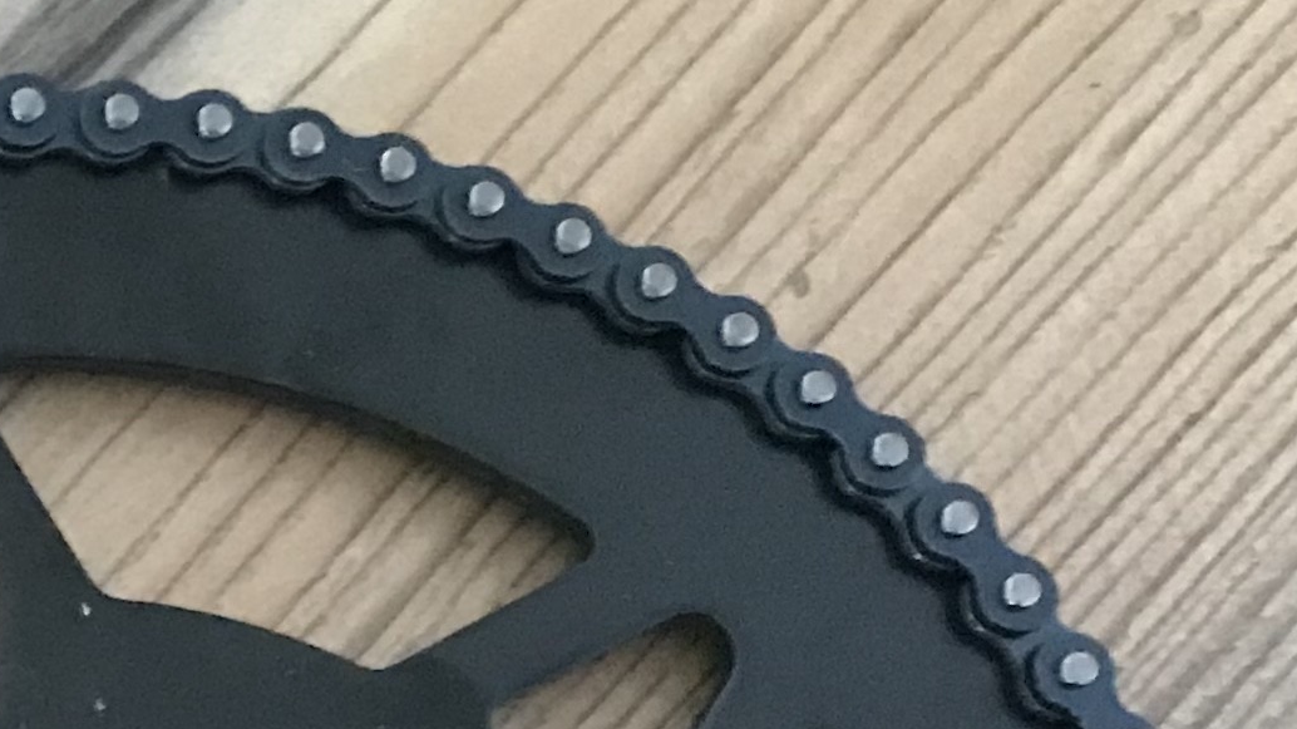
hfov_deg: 15.2
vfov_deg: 9.6
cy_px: 1355
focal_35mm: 119
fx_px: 4092
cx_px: -1162
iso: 100
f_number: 1.8
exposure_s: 1/5
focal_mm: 3.99
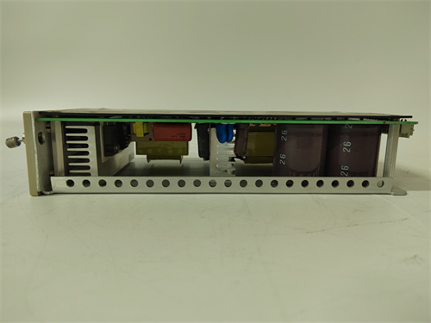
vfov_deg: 58.9
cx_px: 216
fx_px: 286
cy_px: 162
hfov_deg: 73.9
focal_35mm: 23
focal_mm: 5.52
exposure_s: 1/100
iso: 1769
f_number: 1.9
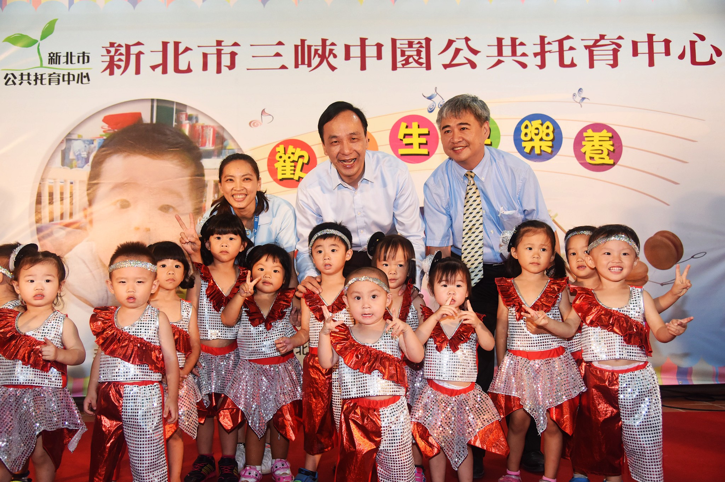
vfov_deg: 42.3
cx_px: 362
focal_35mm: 31
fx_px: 624
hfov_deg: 60.3
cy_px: 241
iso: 2000
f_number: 4
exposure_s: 1/160
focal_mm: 31
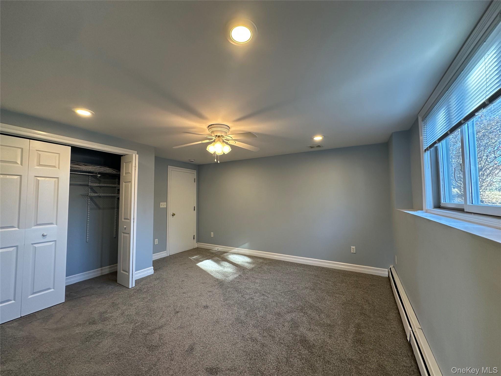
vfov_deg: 85.7
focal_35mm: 14
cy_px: 188
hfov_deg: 102.1
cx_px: 250
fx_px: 203
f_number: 2.2
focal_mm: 2.22
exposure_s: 1/120
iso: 160
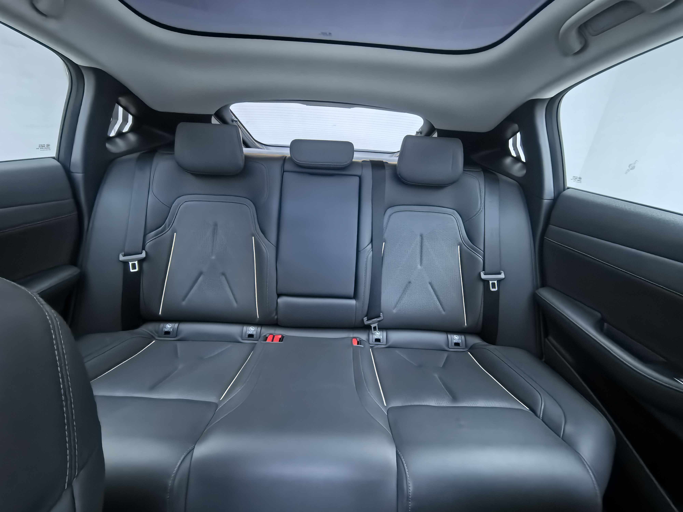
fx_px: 256
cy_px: 256
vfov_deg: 89.9
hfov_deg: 106.2
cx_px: 342
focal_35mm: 13
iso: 1000
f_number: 2.2
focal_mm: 1.95
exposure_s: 1/25
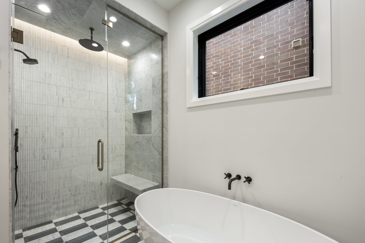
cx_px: 182
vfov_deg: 77.3
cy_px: 122
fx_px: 152
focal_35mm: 15
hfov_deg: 100.4
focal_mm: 15
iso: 500
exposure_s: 1/2
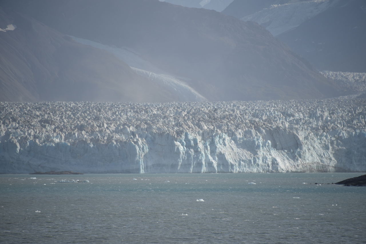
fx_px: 3050
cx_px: 183
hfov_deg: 6.9
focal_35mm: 300
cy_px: 122
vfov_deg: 4.6
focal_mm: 300
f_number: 6.3
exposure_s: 1/640
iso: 100
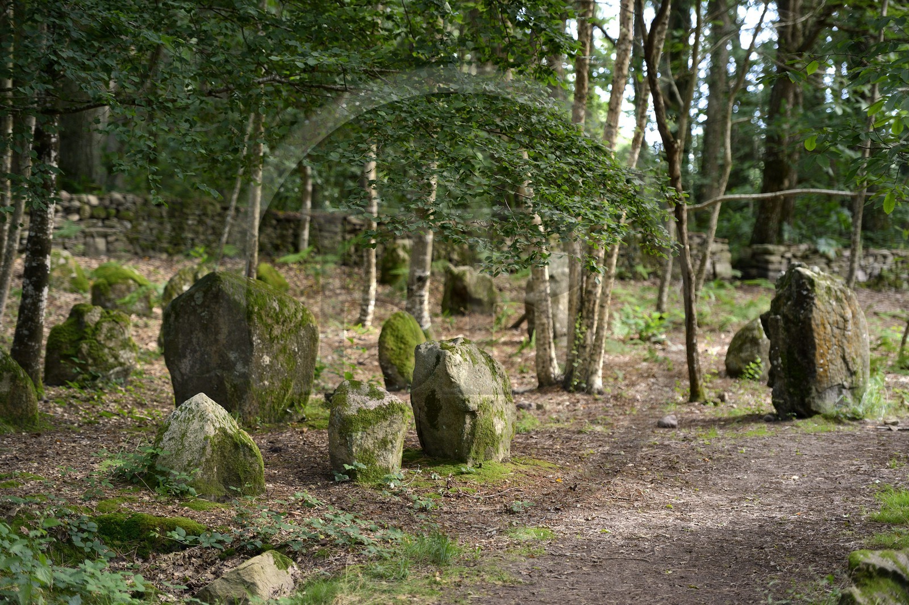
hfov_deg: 15.8
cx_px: 454
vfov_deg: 10.5
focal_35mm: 130
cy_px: 302
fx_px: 3280
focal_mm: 130
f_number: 2.8
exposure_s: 1/100
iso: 400
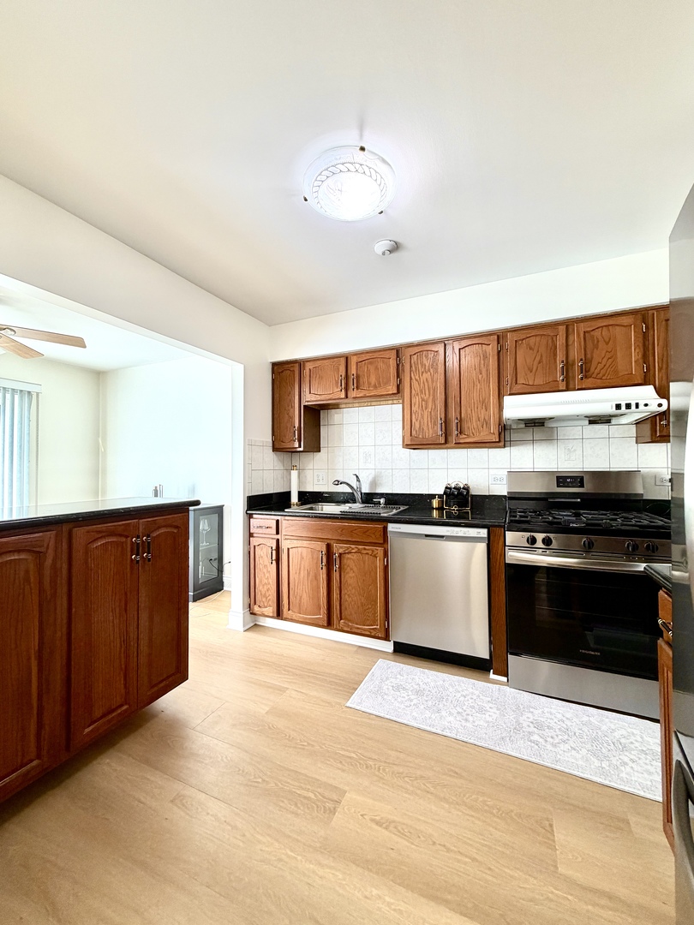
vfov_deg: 102.1
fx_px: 374
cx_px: 347
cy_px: 462
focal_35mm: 14
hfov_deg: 85.7
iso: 100
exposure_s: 1/120
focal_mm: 2.22
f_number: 2.2
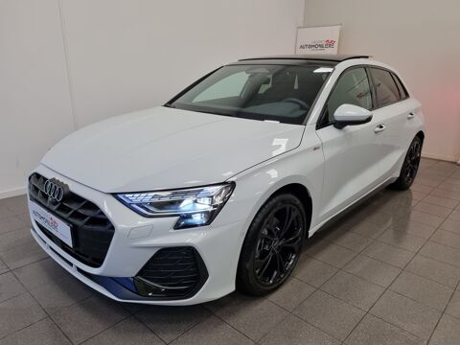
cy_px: 172
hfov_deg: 67.3
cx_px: 230
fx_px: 346
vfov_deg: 53.1
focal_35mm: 26
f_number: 1.8
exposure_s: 1/100
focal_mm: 5.4
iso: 160
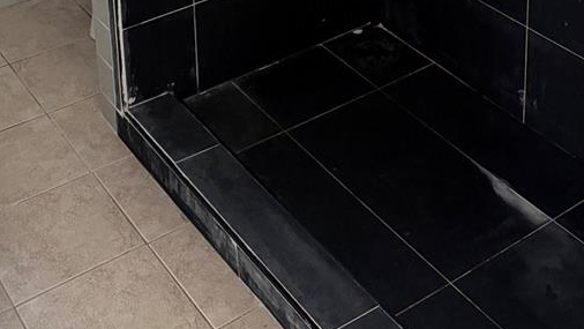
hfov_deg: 33.8
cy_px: -210
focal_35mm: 62
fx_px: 960
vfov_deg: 17.0
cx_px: 317
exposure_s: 1/60
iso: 500
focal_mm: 6.76
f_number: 1.78
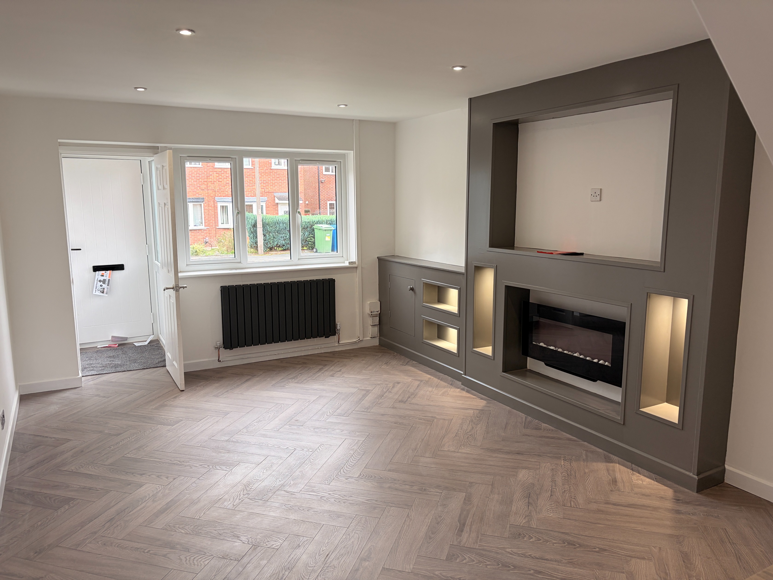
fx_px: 581
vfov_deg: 53.1
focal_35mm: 26
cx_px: 386
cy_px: 290
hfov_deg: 67.3
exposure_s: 1/100
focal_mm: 5.96
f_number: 1.6
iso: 50
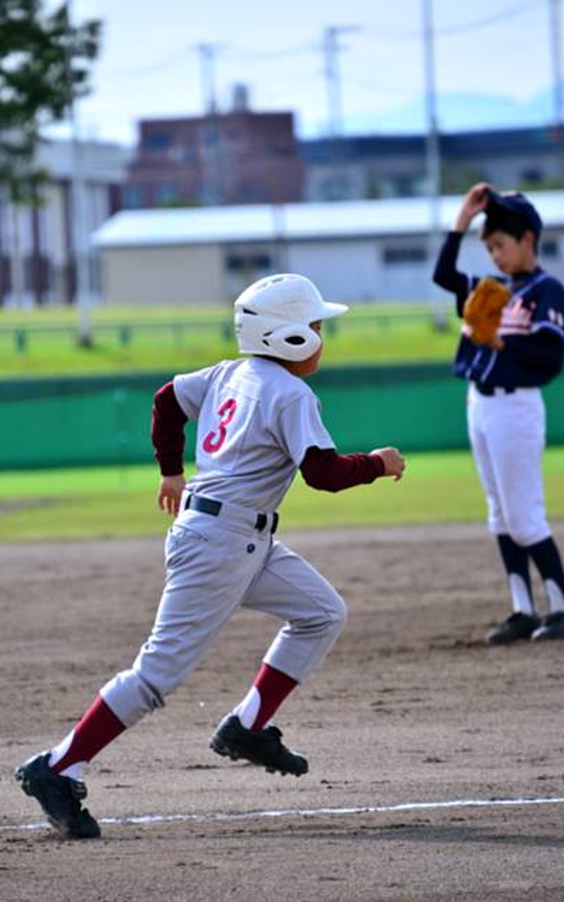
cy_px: 452
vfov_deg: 4.6
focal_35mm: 460
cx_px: 271
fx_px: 11315
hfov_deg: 2.9
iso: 400
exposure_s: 1/1250
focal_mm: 300
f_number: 5.6
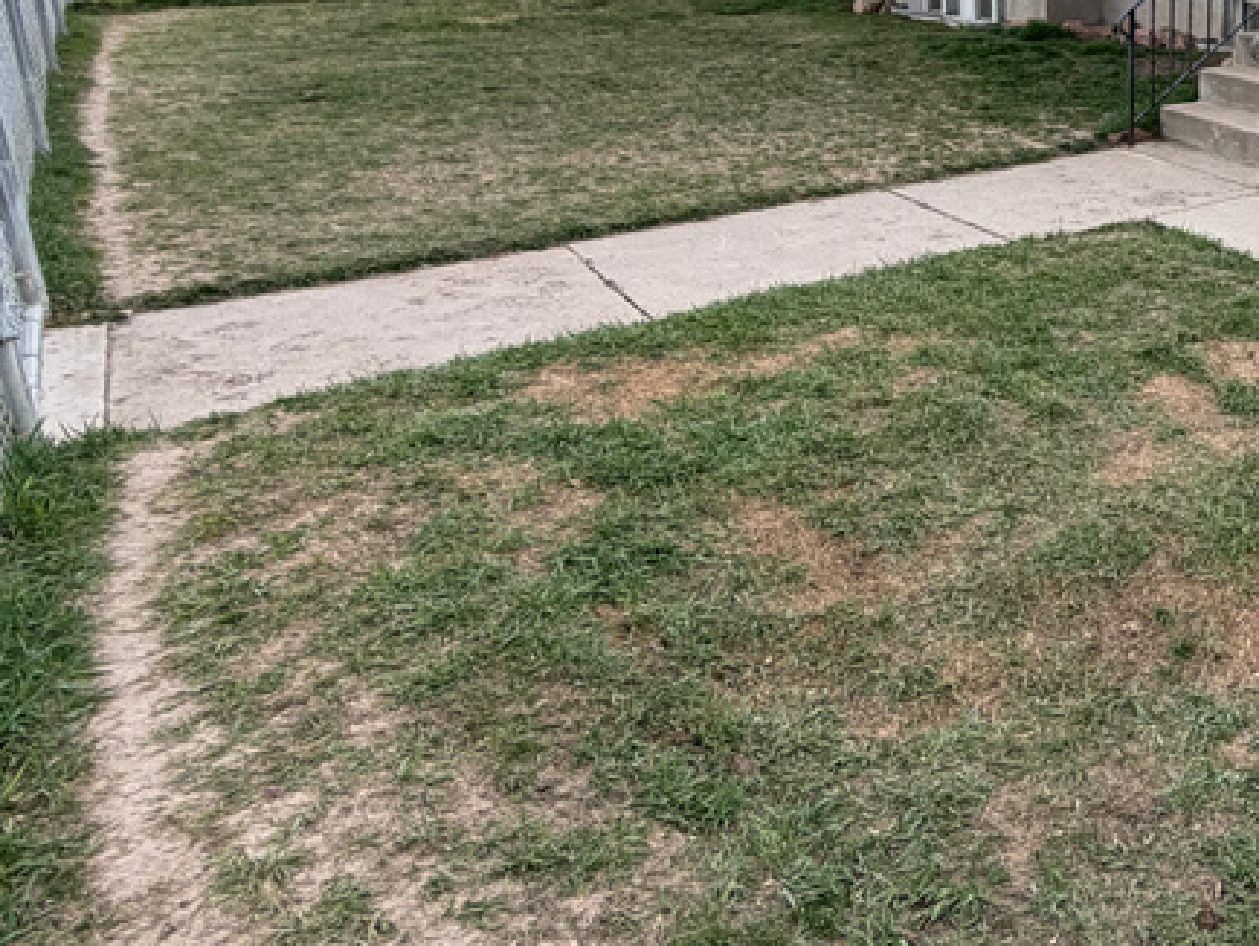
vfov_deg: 41.2
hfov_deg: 46.5
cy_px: 189
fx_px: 1201
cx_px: 1253
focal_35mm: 33
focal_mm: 2.22
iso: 64
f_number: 2.2
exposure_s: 1/486
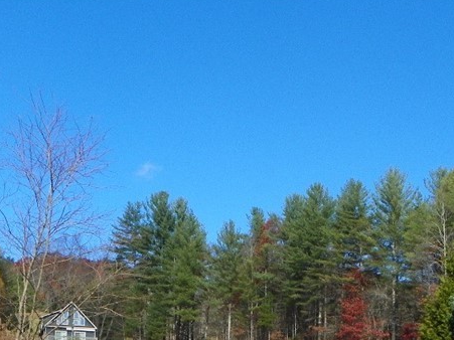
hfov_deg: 32.5
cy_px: 372
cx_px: 287
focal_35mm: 59
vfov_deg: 23.3
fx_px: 774
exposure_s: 1/125
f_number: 8
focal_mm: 4.6
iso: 64
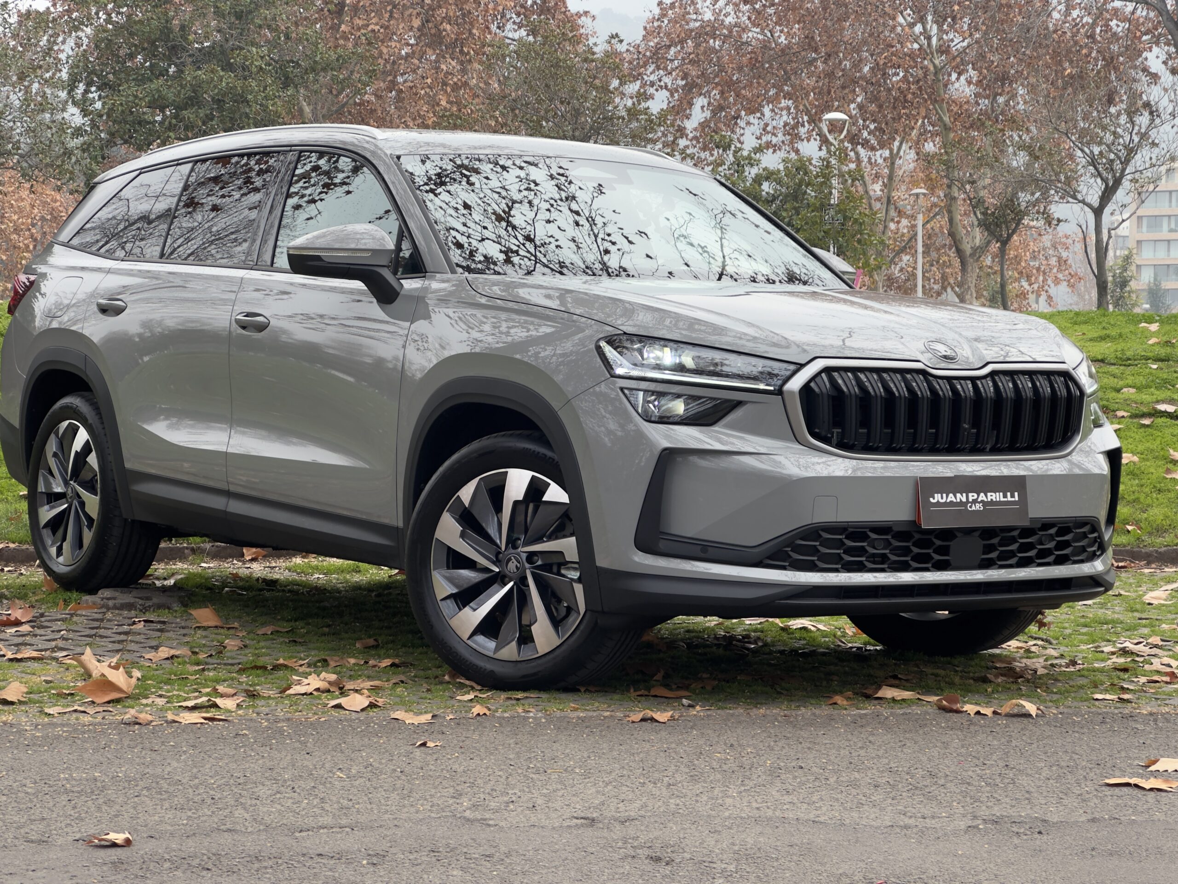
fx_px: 2620
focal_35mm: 77
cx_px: 589
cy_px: 442
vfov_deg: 19.1
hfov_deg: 25.3
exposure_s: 1/119
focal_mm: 9
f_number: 2.8
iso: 32
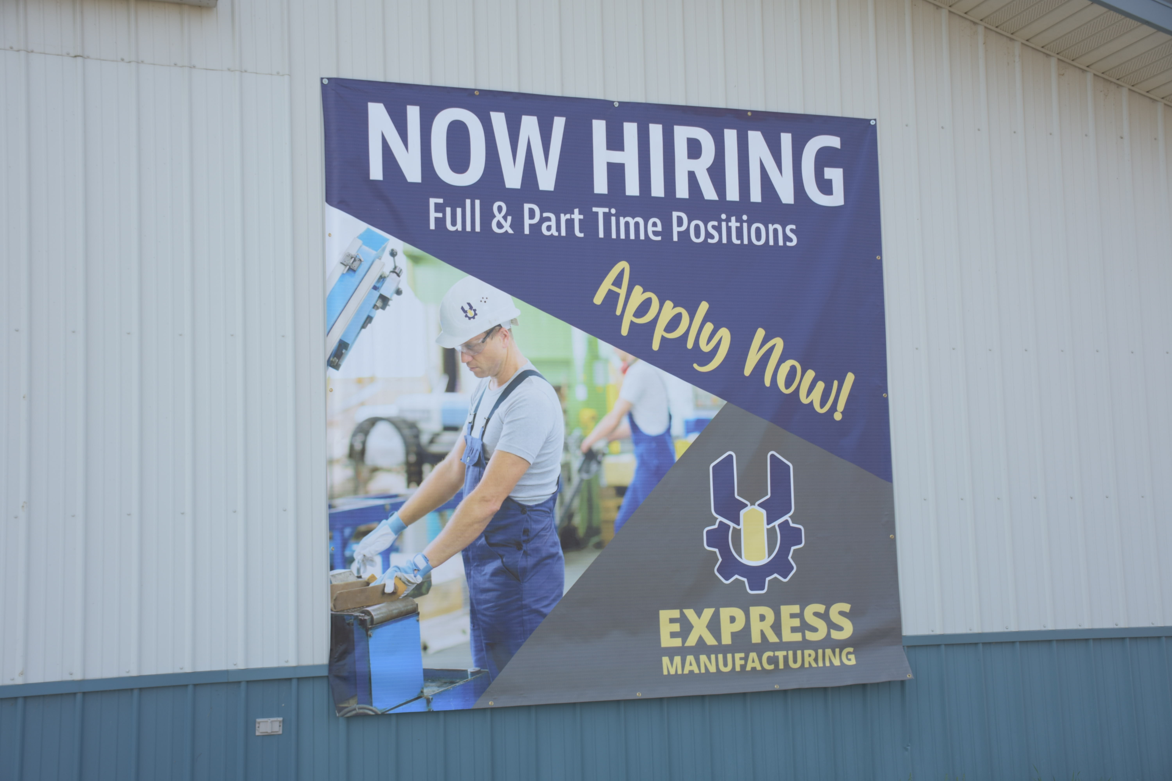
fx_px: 1563
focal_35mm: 48
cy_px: 390
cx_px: 586
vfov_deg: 28.1
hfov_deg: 41.1
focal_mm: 32
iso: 180
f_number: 4
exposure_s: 1/800
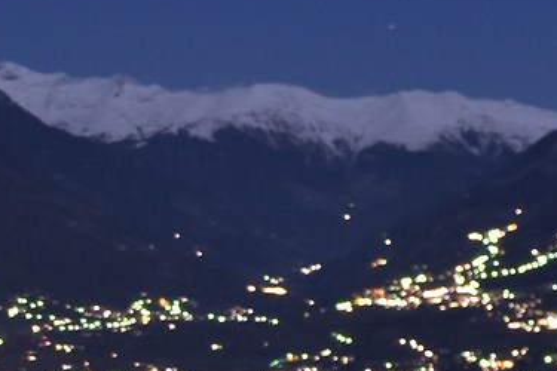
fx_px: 2970
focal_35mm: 192
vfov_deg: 7.2
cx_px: 1028
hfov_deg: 10.1
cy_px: 191
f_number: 7.1
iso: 200
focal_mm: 20
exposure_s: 30
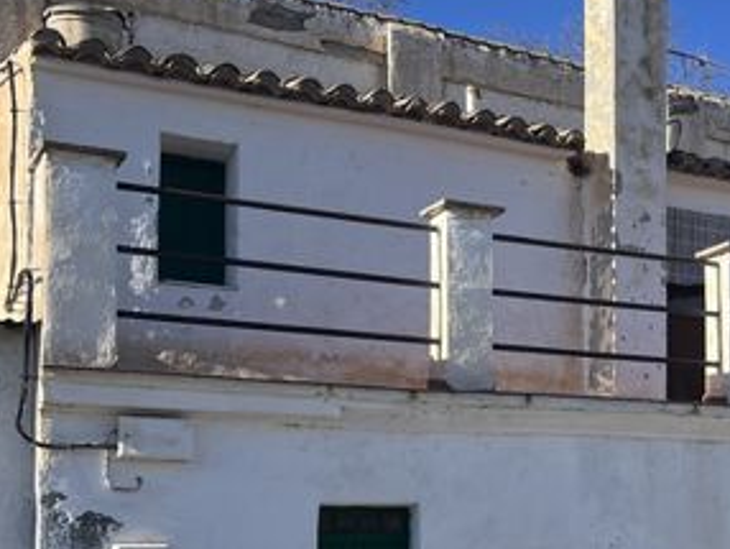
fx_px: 1351
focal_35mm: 64
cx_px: 673
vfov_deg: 22.5
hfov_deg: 28.9
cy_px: 472
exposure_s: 1/3311
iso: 50
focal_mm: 5.1
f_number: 1.6
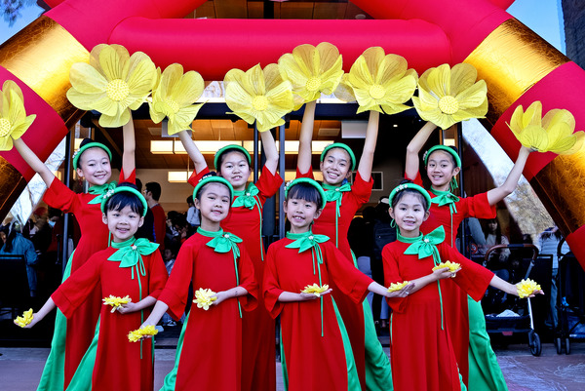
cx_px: 292
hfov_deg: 51.9
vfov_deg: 36.0
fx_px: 602
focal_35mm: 37
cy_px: 196
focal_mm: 25
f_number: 4
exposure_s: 1/160
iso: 200
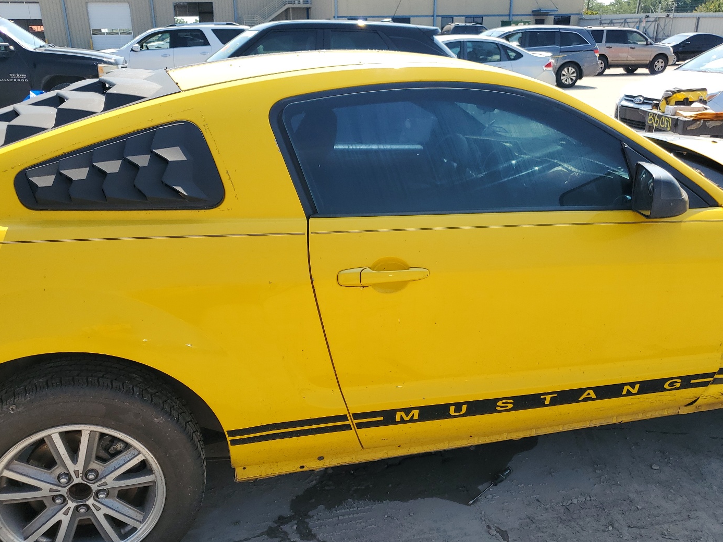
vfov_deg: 46.7
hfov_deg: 59.9
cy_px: 306
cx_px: 344
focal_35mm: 30
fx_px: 627
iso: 50
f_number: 1.5
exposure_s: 1/1667
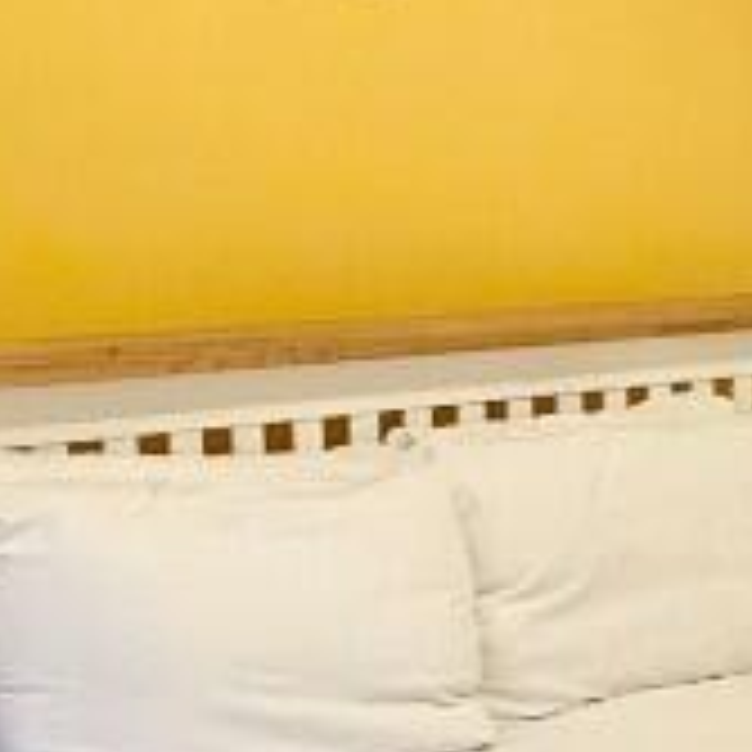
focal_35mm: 76
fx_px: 1868
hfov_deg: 21.5
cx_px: 842
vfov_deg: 22.4
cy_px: 626
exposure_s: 1/50
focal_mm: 2.22
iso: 250
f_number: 2.2
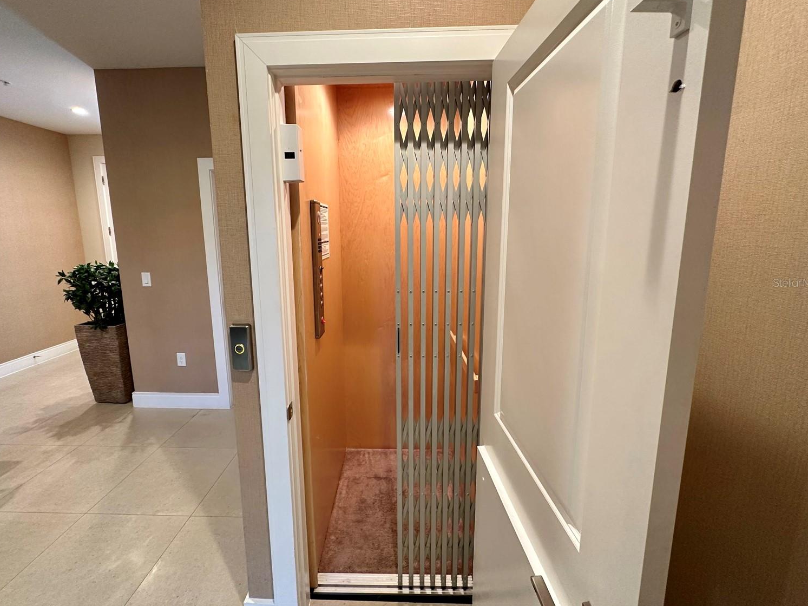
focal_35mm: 15
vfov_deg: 81.6
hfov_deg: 98.1
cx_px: 391
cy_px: 282
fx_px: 350
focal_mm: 2.22
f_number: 2.2
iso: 250
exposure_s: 1/60
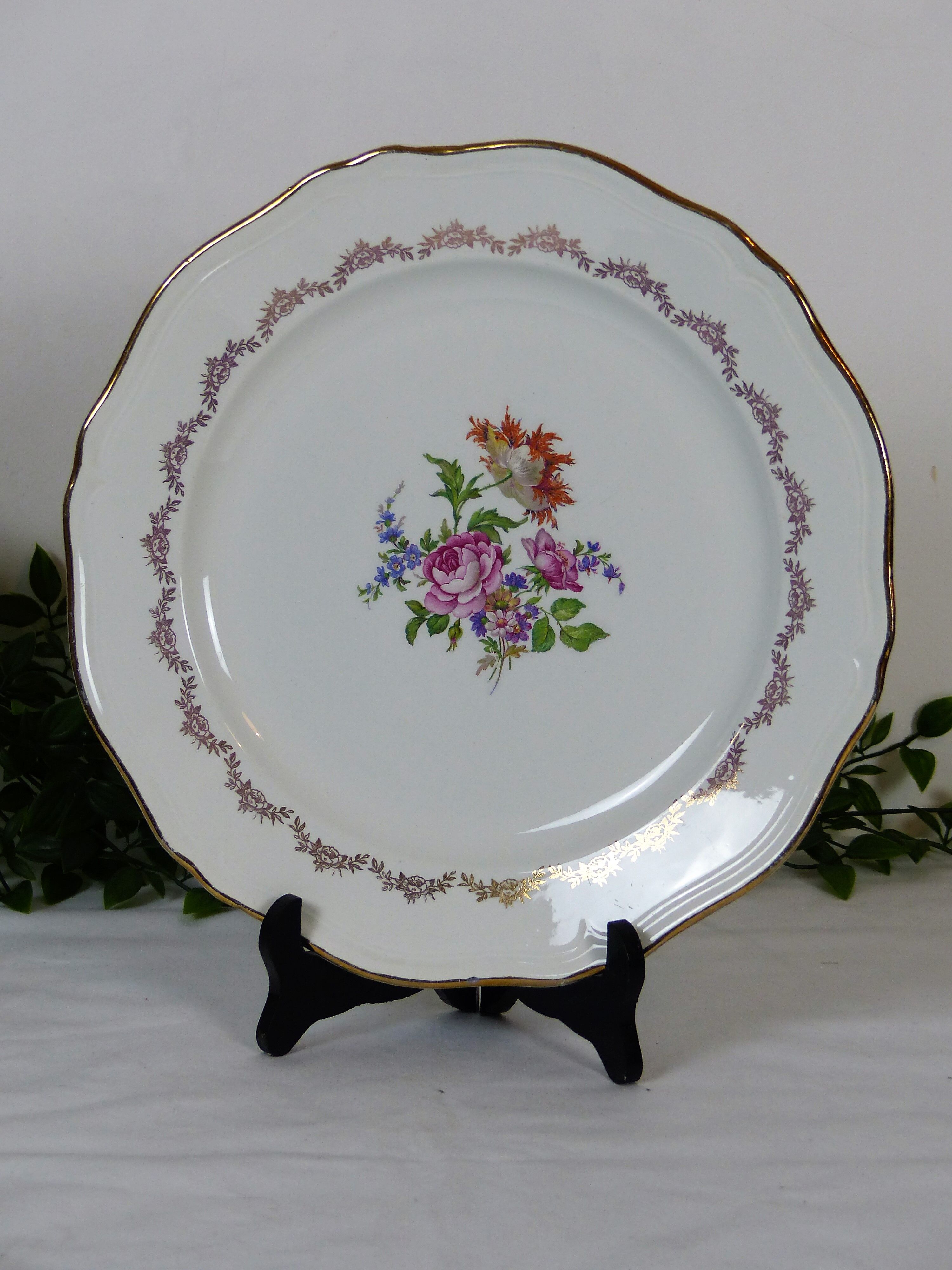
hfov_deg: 16.6
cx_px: 476
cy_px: 635
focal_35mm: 89
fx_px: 3264
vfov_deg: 22.0
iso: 160
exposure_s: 1/60
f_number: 2.8
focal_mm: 15
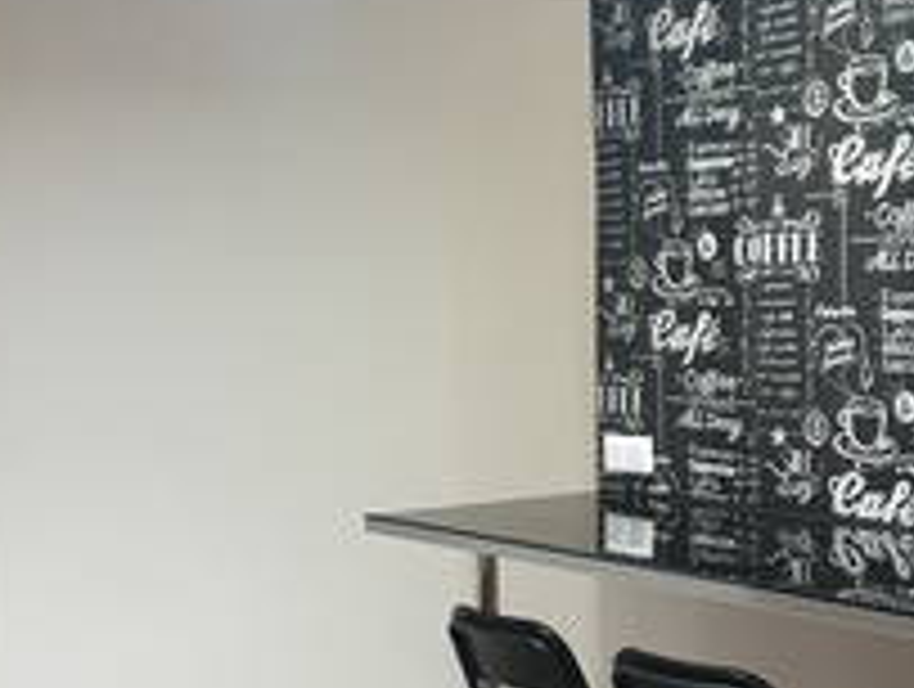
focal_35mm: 46
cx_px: 531
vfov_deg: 31.6
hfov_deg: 41.0
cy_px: 396
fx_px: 1217
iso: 320
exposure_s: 1/25
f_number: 1.5
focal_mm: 4.3
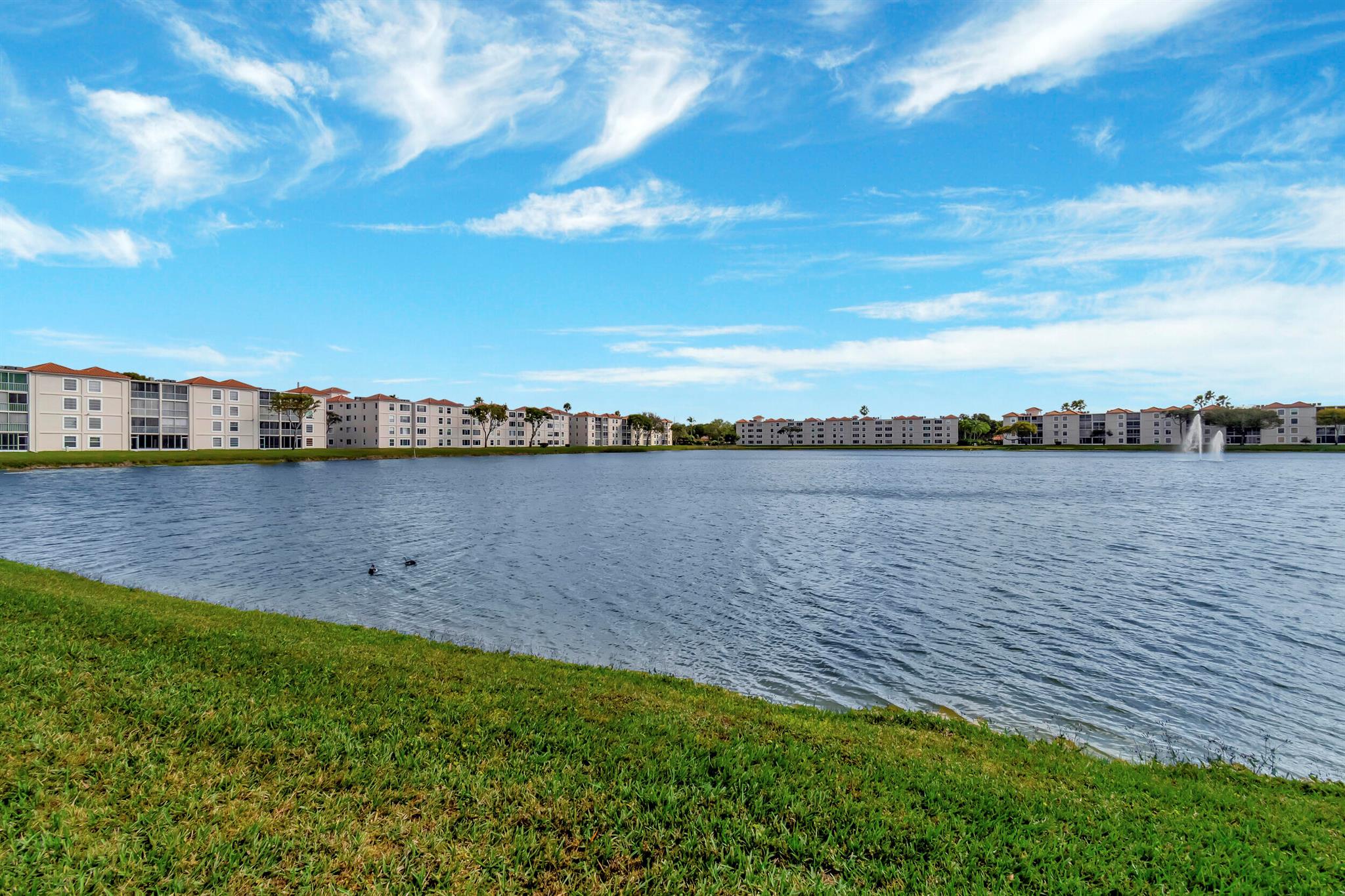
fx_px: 560
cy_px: 448
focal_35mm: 15
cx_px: 672
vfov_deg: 77.3
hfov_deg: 100.4
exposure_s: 1/3200
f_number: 8
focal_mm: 10
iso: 500
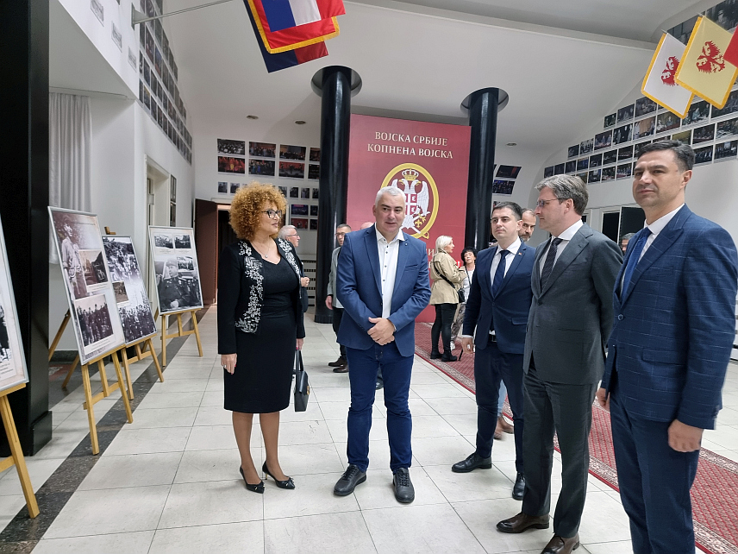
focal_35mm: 24
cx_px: 369
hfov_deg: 71.6
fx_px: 512
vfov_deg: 56.8
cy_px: 277
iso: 250
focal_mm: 6.7
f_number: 1.8
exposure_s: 1/50
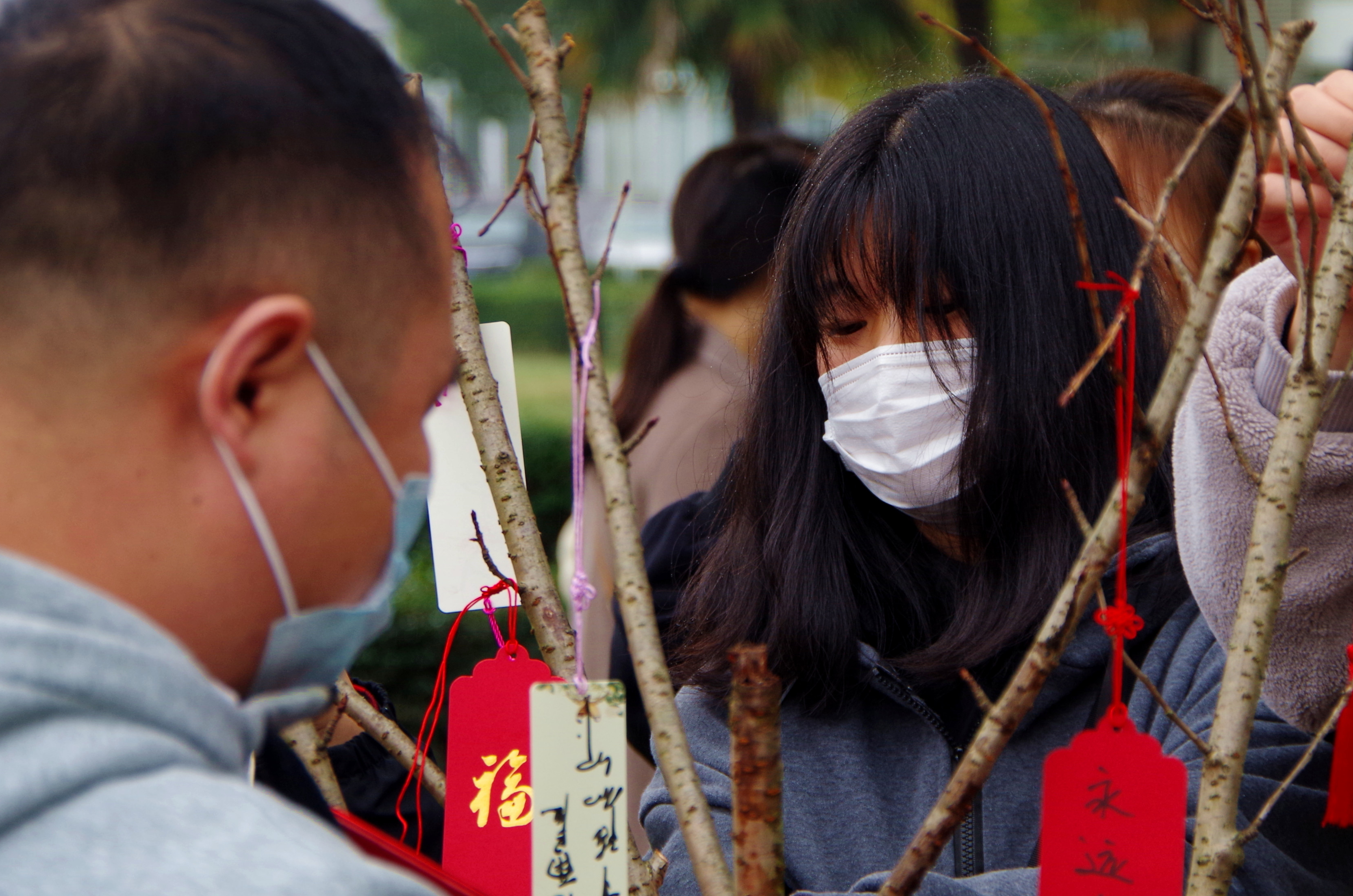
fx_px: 5663
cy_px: 465
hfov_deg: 13.6
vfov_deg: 9.0
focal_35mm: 151
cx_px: 898
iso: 200
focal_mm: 68
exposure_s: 1/125
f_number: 4.5
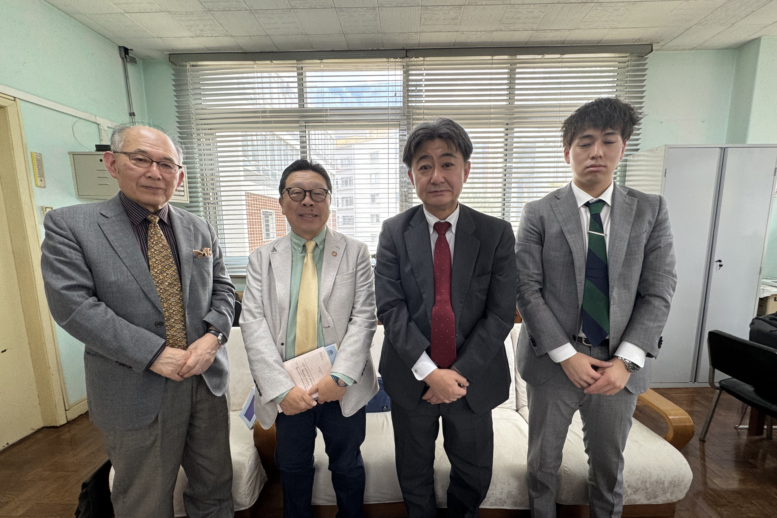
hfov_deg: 100.4
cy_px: 269
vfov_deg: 77.3
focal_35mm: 15
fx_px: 324
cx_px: 399
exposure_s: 1/120
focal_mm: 2.22
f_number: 2.2
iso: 160
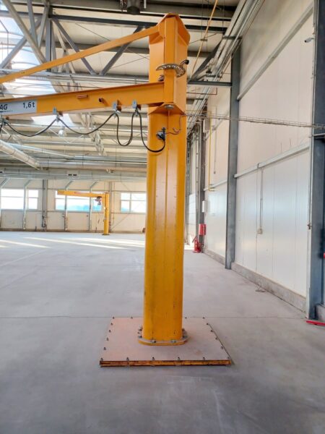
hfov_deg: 54.9
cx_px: 162
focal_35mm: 25
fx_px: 313
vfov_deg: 69.4
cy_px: 217
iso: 200
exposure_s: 1/50
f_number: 1.8
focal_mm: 4.6
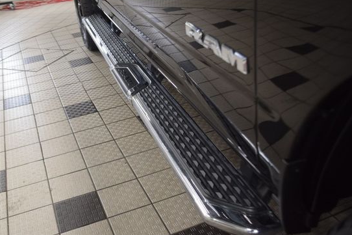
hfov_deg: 49.4
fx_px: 381
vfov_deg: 34.2
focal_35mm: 39
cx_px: 154
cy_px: 109
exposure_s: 1/60
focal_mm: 22
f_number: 3.8
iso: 1100
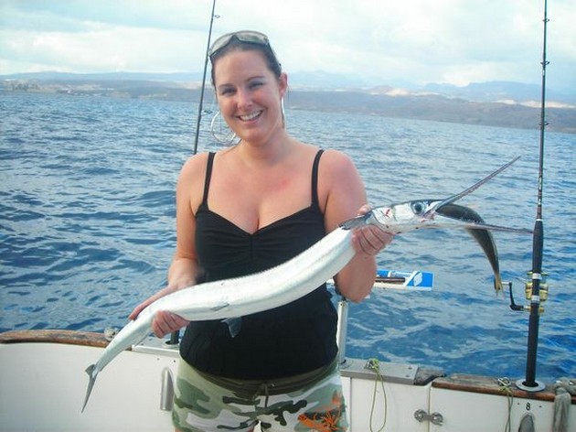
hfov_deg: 45.8
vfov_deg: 35.1
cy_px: 216
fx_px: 682
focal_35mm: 41
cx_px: 288
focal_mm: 6.8
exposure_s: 1/209
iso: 50
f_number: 3.3
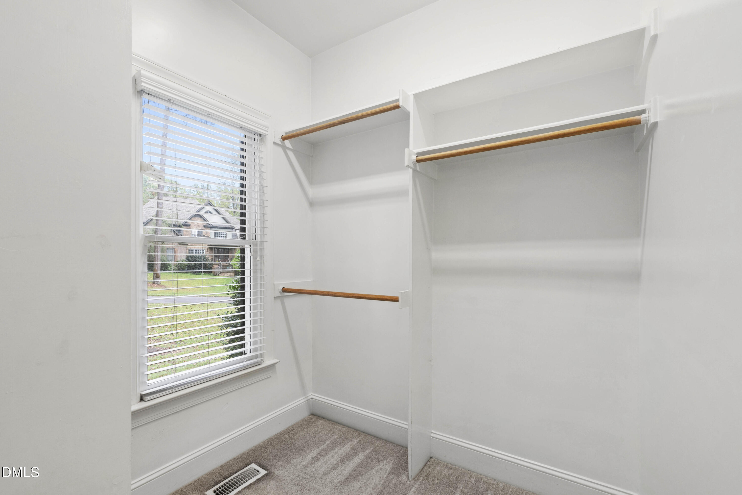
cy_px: 248
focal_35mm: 15
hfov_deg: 100.4
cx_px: 371
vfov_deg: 77.3
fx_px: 309
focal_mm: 10
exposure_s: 1/10
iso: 100
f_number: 8
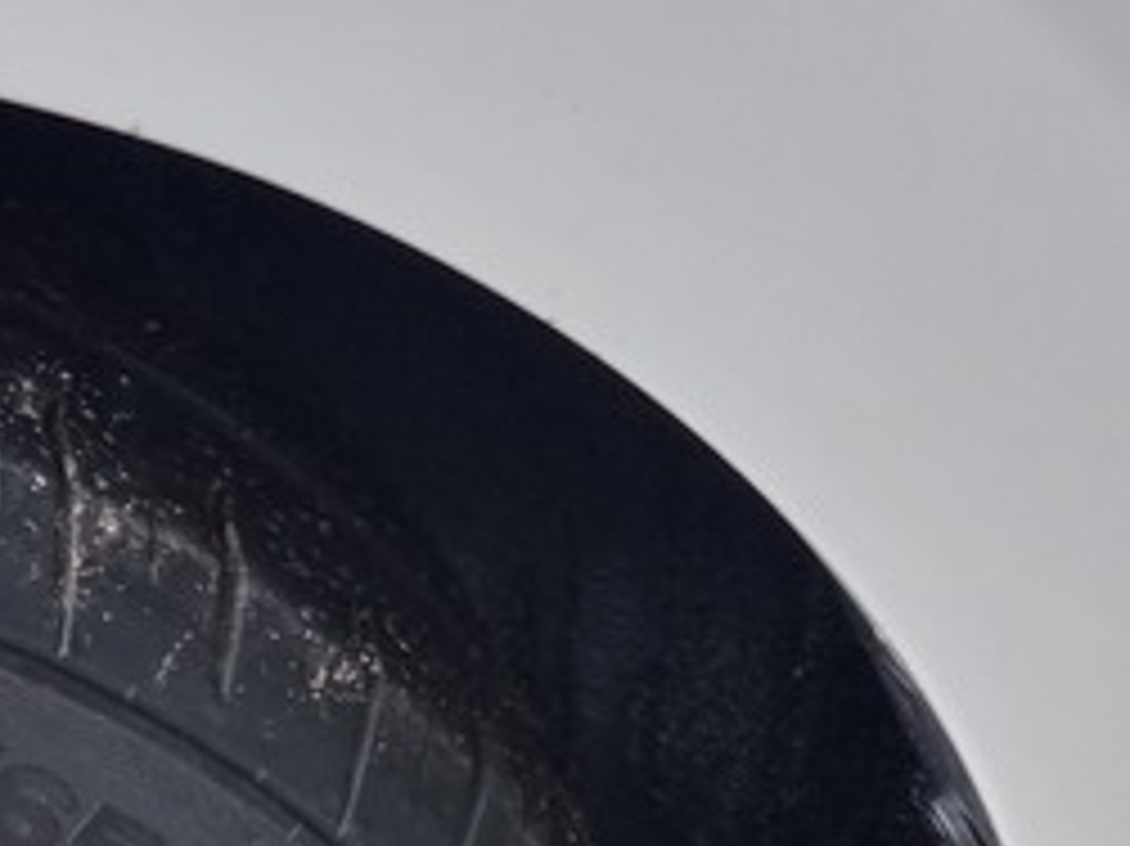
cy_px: 1395
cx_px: -797
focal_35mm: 106
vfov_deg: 13.0
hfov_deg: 16.1
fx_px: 3459
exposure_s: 1/100
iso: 64
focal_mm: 5.4
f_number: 1.8
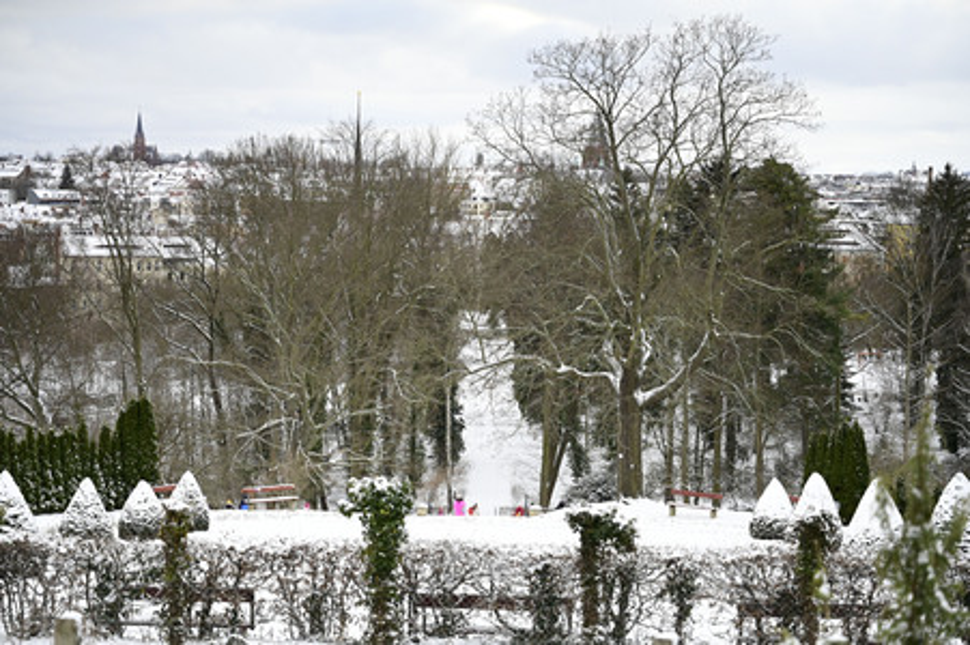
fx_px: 1885
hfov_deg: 28.9
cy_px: 322
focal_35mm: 70
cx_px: 485
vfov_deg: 19.4
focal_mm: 70
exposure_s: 1/8000
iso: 4000
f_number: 2.8
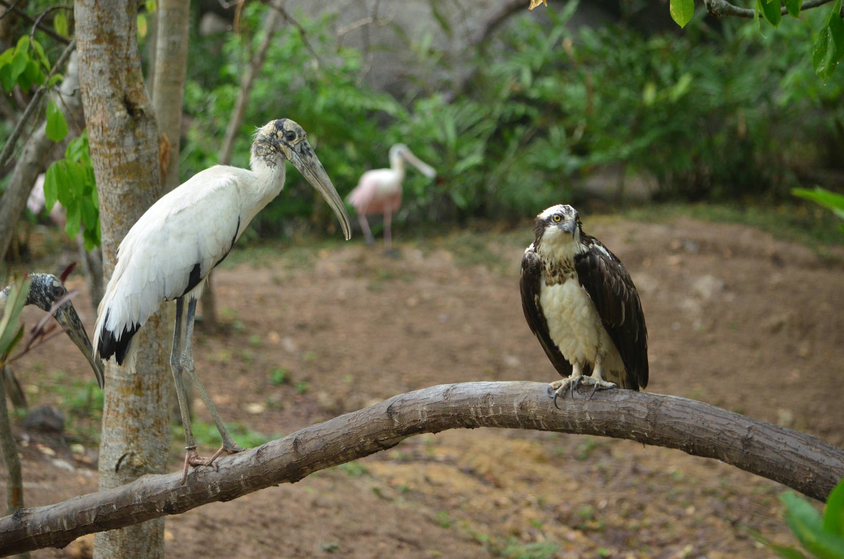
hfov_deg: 11.4
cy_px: 280
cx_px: 422
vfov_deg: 7.6
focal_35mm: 180
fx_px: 4212
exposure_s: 1/400
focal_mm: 120
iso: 1000
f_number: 5.6
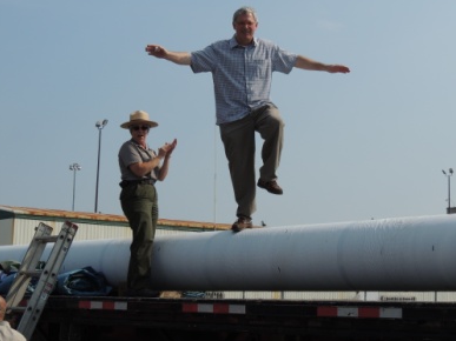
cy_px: 158
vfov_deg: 18.2
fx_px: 1067
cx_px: 263
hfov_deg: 24.1
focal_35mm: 81
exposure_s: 1/1600
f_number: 4.3
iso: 100
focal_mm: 12.4
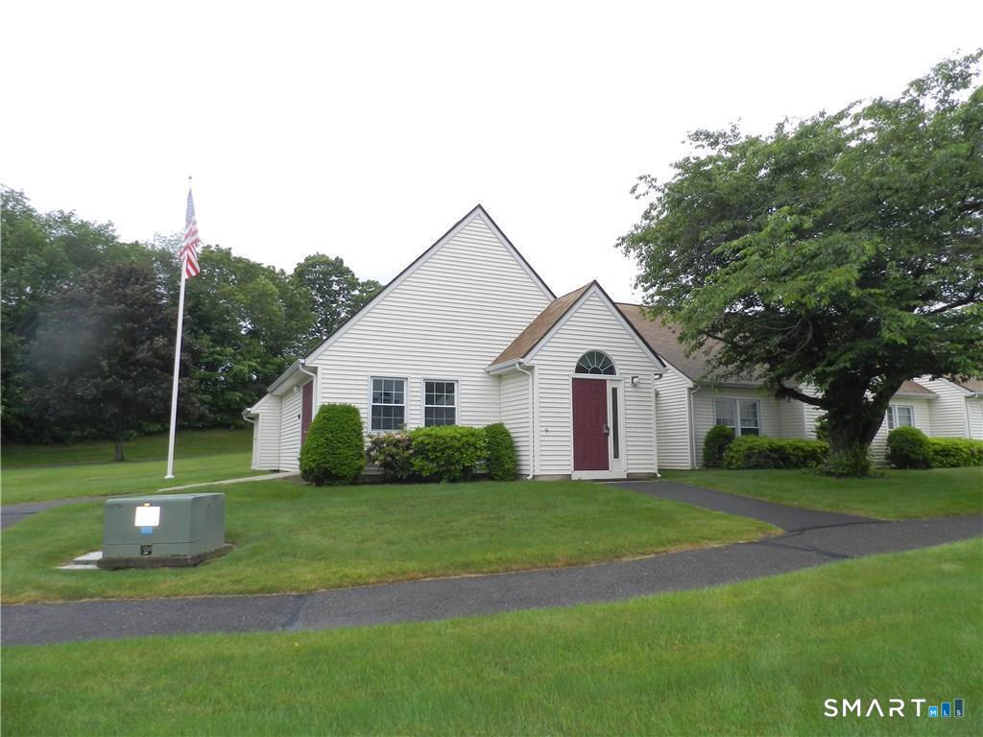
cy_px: 368
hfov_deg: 73.9
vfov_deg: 58.9
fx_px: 653
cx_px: 492
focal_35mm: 23
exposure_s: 1/400
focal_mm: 4
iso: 160
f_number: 3.4
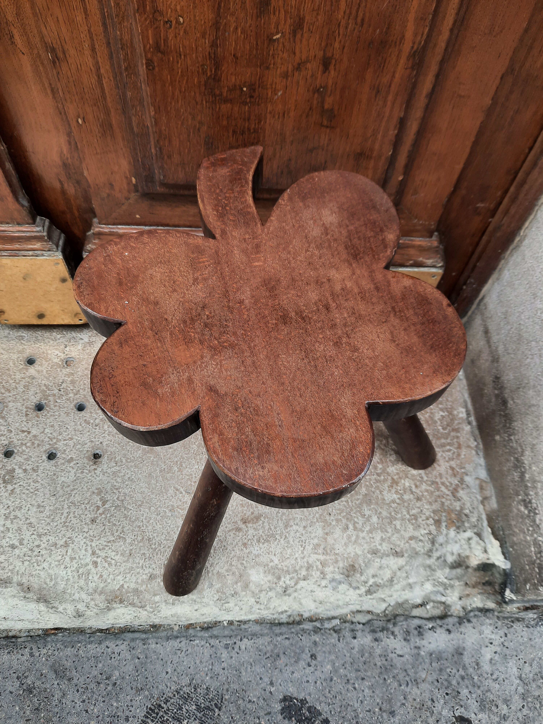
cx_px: 272
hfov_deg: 54.9
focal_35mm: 25
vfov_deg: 69.4
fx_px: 523
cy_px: 362
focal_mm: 4.6
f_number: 2
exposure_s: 1/122
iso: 32
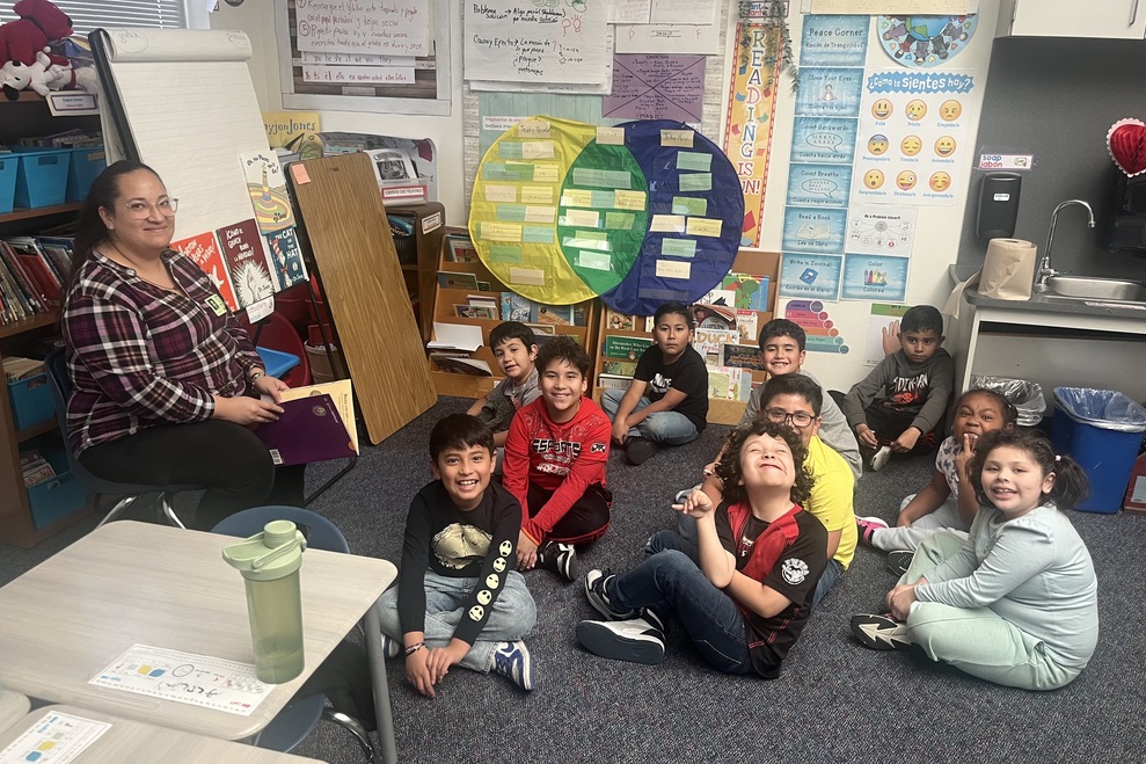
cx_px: 560
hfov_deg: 65.5
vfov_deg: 46.4
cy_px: 365
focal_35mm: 28
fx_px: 891
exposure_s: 1/64
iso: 125
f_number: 1.6
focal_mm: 5.1
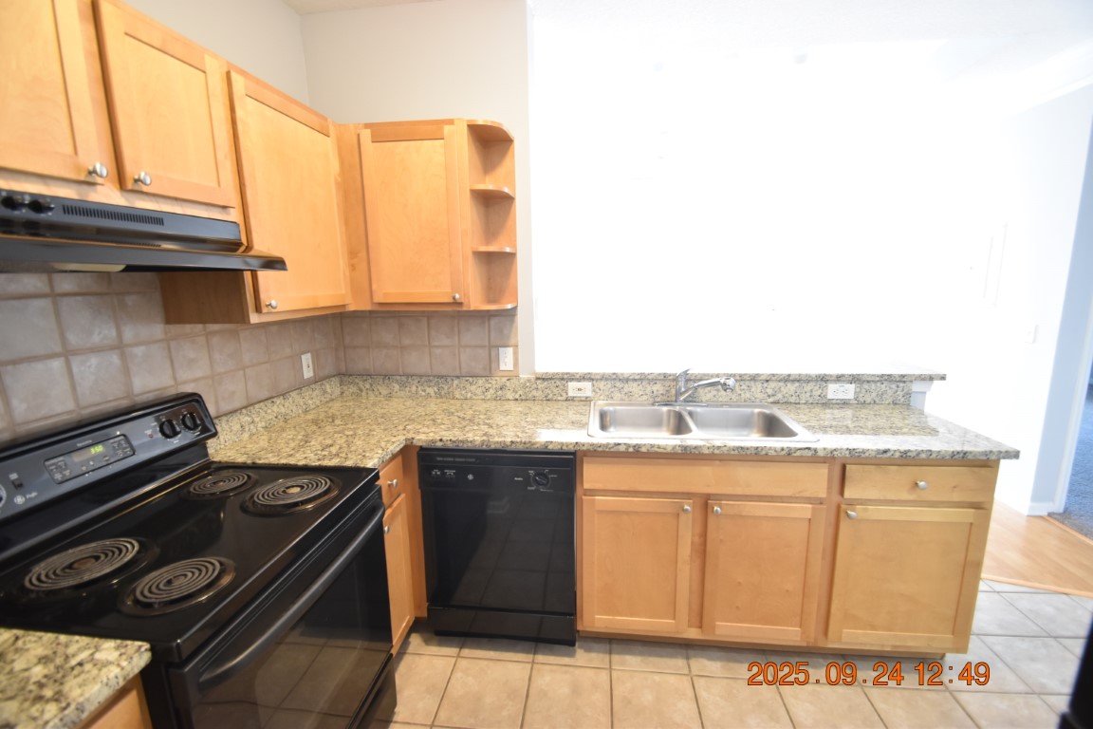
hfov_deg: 100.4
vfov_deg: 77.3
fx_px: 455
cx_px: 546
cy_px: 364
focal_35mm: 15
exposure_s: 1/20
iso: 800
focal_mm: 10
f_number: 3.5
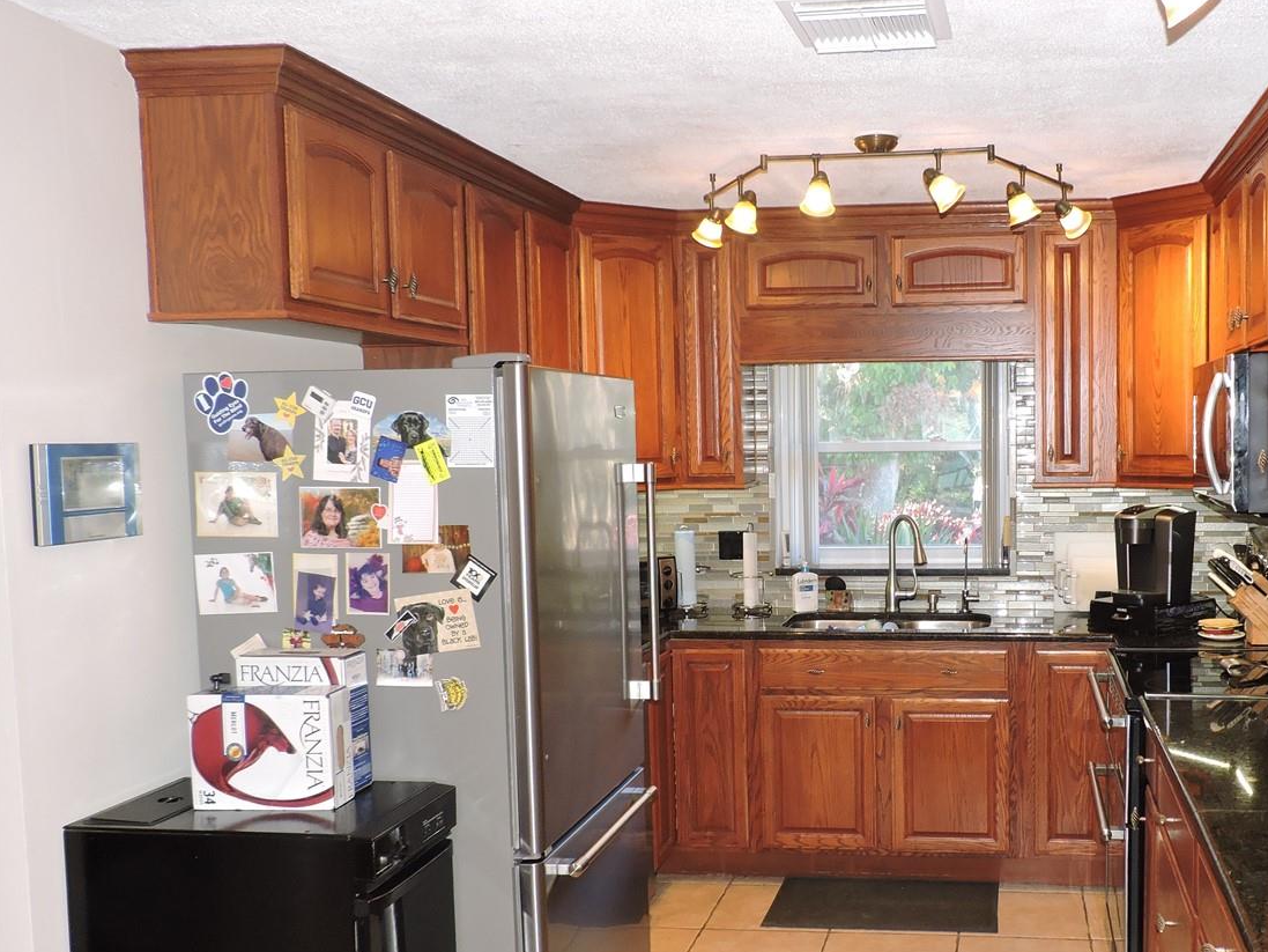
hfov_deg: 51.5
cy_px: 534
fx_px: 1282
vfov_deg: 40.6
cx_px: 865
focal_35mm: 35
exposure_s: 1/30
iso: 200
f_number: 3
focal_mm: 4.3
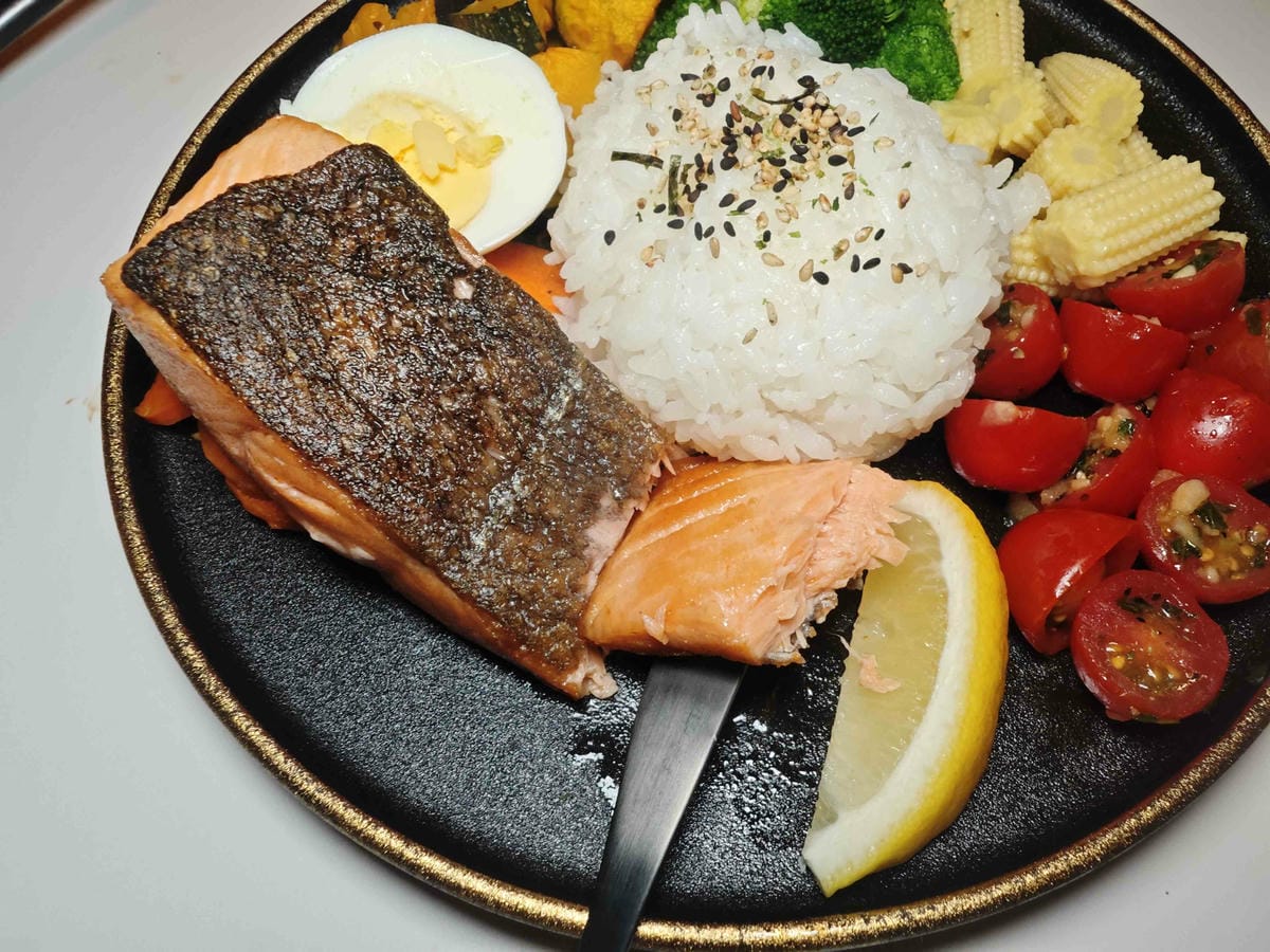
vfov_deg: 58.9
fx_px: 844
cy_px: 476
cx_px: 635
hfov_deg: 73.9
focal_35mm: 23
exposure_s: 1/120
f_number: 1.8
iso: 80
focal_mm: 2.03
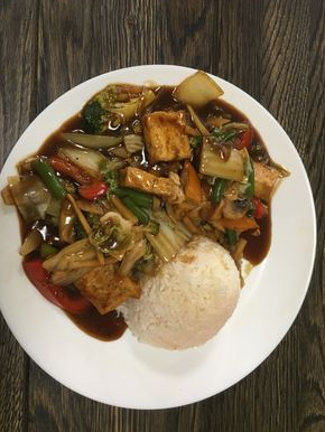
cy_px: 223
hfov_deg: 44.2
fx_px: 400
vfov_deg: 56.8
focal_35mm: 32
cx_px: 152
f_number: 2.2
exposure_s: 1/33
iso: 125
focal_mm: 4.15
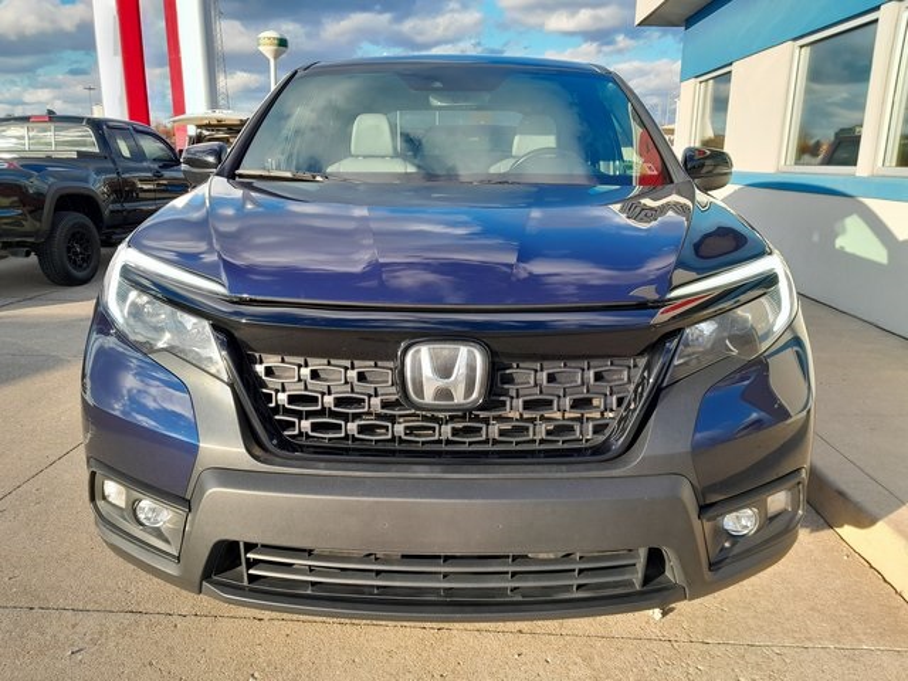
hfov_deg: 65.3
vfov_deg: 51.4
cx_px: 454
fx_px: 708
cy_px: 340
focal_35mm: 27
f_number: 1.8
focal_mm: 4
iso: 40
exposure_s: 1/120
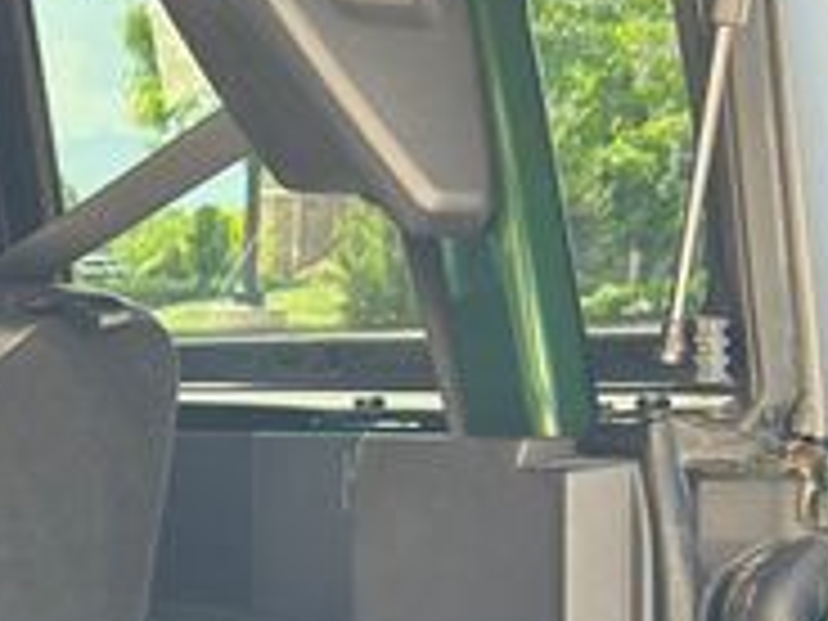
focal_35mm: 167
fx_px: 3995
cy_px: 724
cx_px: -396
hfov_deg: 11.4
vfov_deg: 8.8
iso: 80
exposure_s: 1/317
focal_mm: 6.86
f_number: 1.78
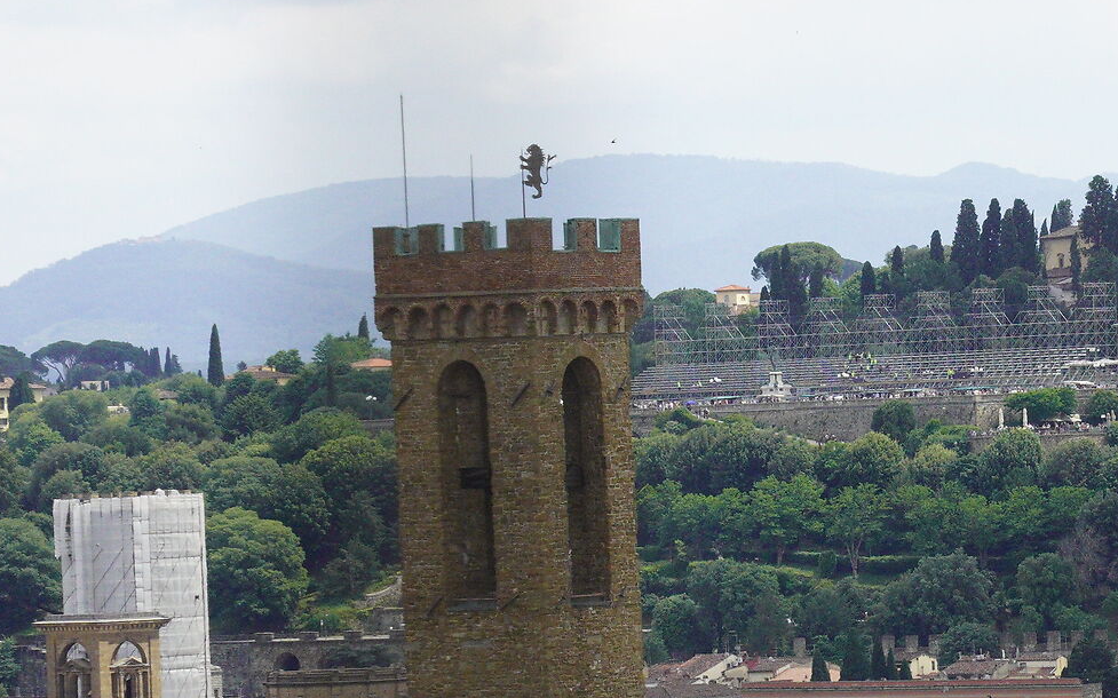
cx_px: 1181
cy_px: 562
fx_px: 8011
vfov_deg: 5.0
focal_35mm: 263
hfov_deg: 7.9
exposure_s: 1/2000
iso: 3200
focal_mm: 105
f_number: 11
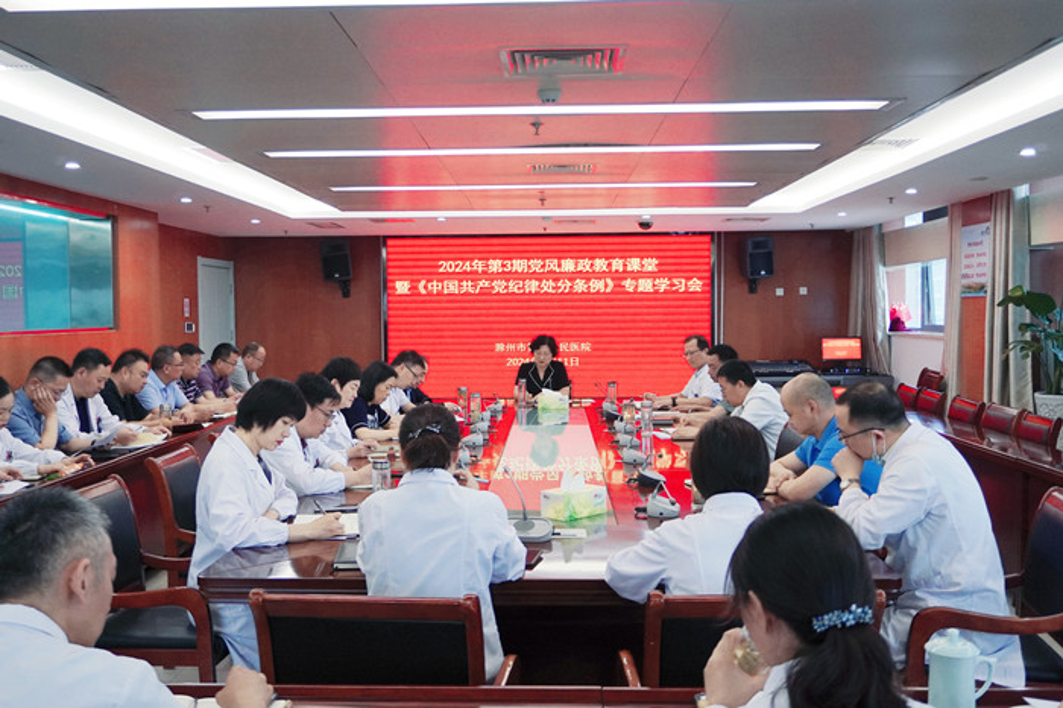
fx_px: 1018
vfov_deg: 38.3
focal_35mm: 34
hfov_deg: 55.1
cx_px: 532
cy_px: 354
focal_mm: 23
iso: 1000
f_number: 4
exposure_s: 1/160
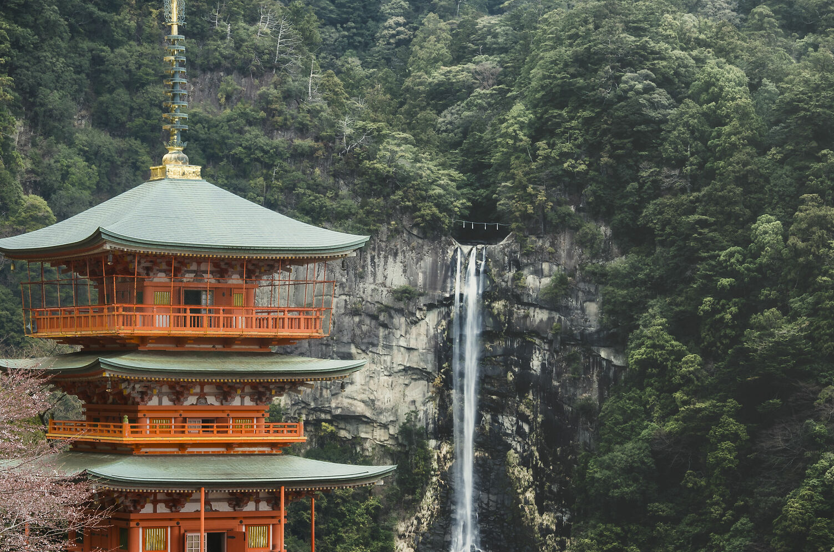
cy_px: 341
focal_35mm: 115
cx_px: 377
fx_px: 2658
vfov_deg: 11.9
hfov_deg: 17.8
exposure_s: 1/6
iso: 100
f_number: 13
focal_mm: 48
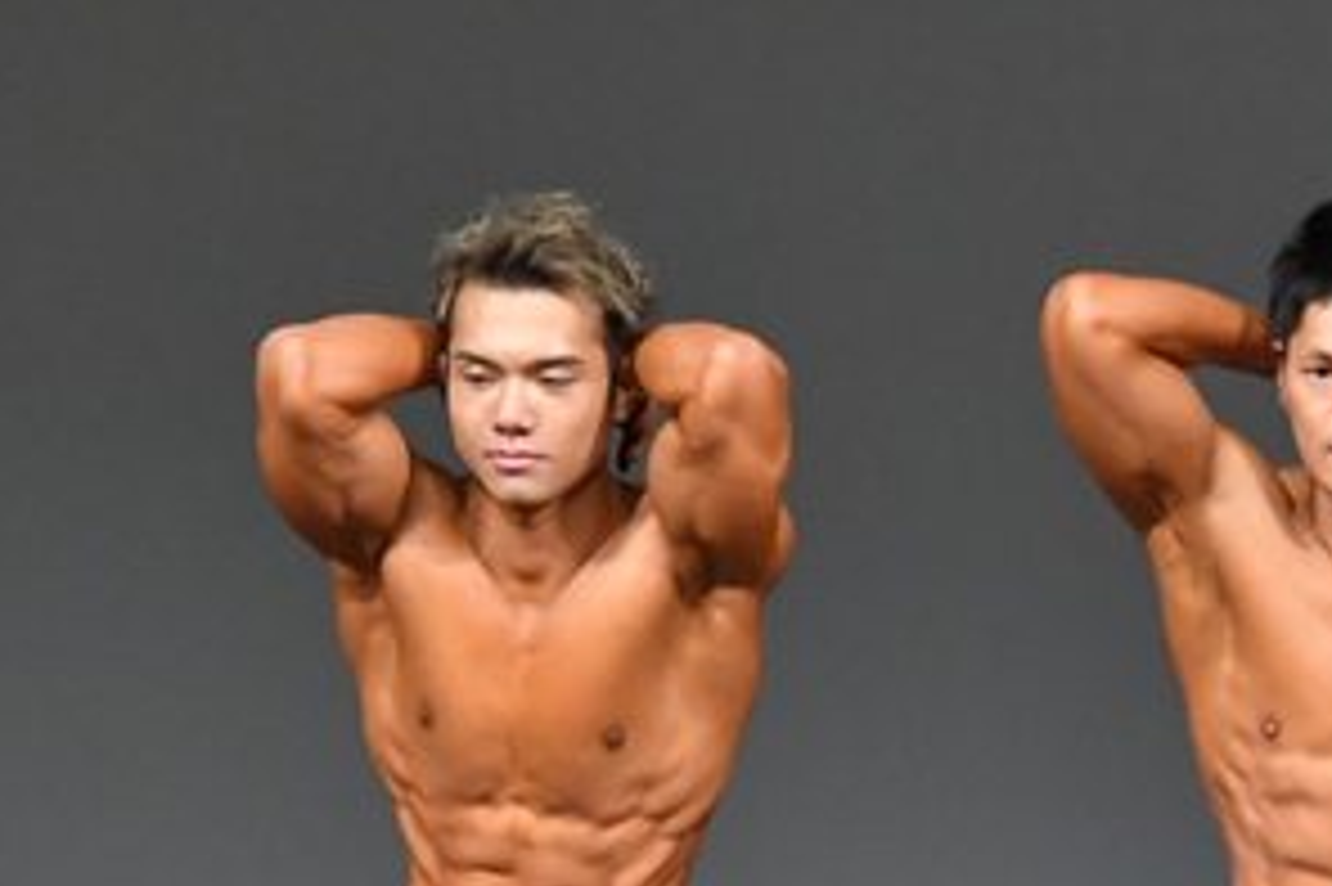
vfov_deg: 1.7
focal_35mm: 824
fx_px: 30470
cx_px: 1271
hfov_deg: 2.5
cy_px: 1115
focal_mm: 210
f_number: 5.6
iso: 5000
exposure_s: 1/400
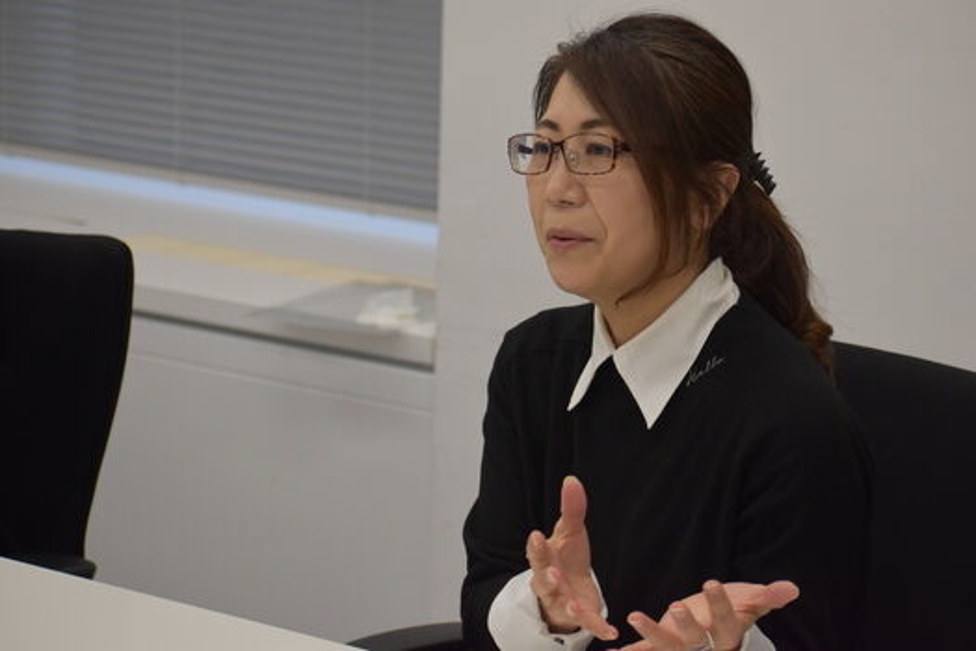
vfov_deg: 10.8
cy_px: 326
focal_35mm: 128
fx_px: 3456
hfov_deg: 16.1
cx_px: 488
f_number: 4.8
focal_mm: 85
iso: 800
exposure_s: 1/200
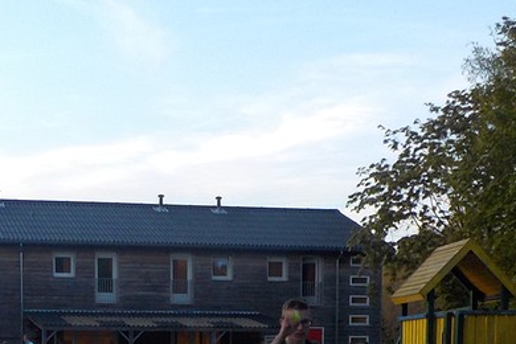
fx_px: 1175
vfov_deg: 15.9
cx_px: 155
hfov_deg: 24.6
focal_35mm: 82
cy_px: 435
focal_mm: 4.1
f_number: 3.3
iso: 125
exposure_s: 1/80
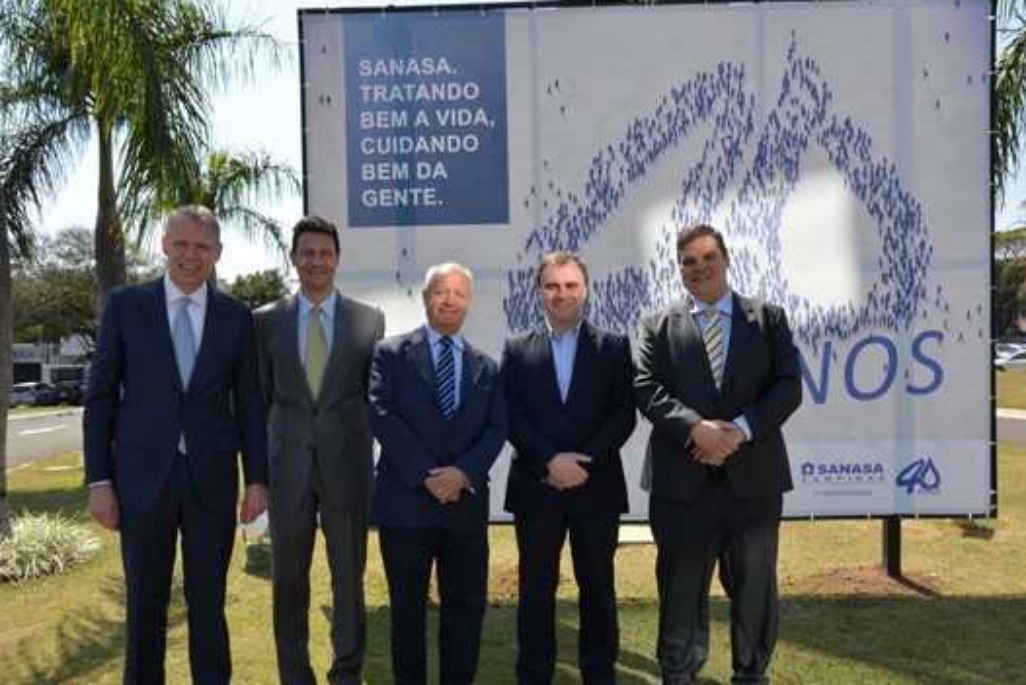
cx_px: 513
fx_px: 798
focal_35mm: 28
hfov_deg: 65.5
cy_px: 399
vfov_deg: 46.3
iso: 400
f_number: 22
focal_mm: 23
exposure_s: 1/60
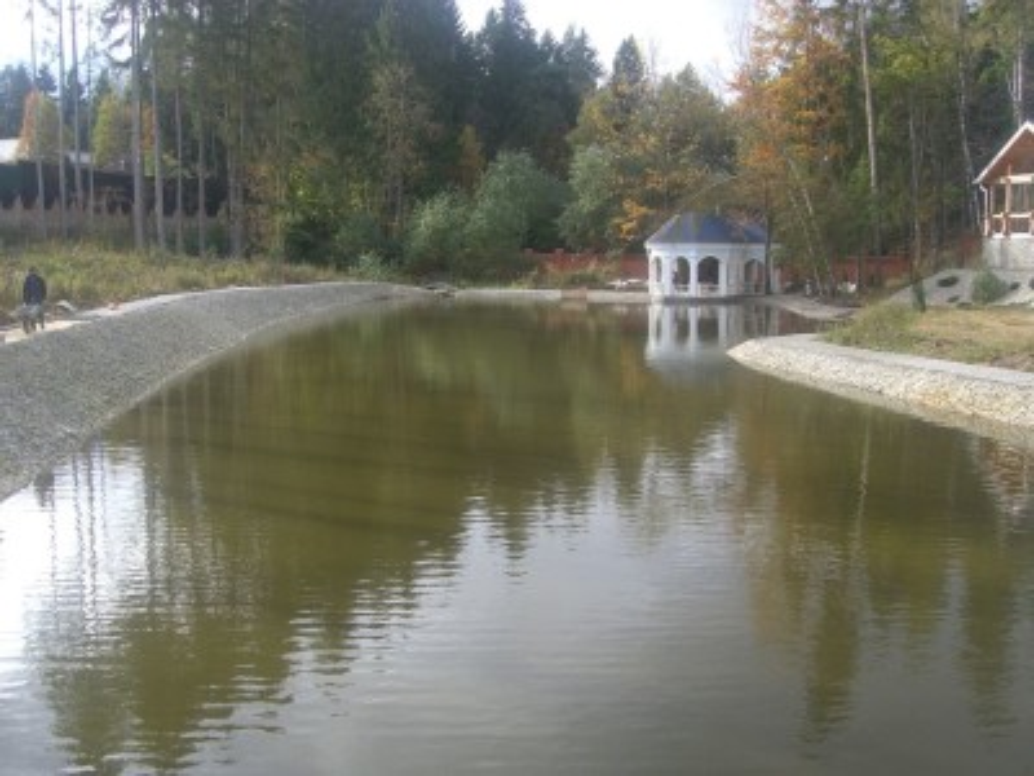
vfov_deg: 37.7
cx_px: 517
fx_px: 1135
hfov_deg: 49.0
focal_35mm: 38
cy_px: 388
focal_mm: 6.2
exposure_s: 1/320
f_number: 2.7
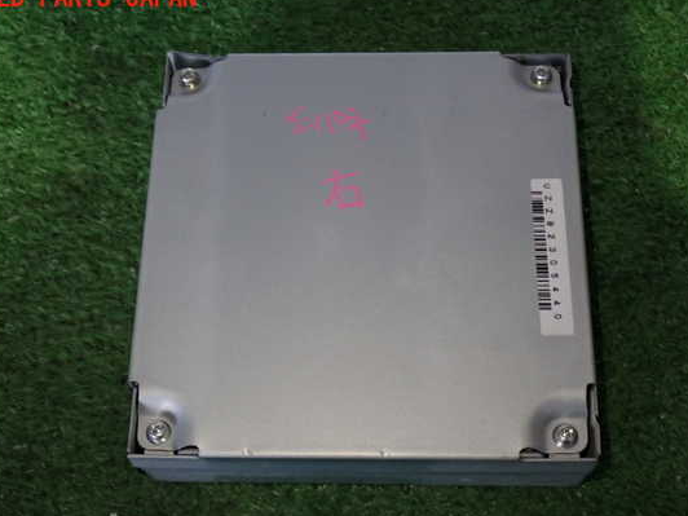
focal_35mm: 53
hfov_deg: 36.2
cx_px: 349
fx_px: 1053
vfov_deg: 27.5
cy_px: 273
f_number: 3.1
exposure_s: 1/50
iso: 400
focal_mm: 8.4
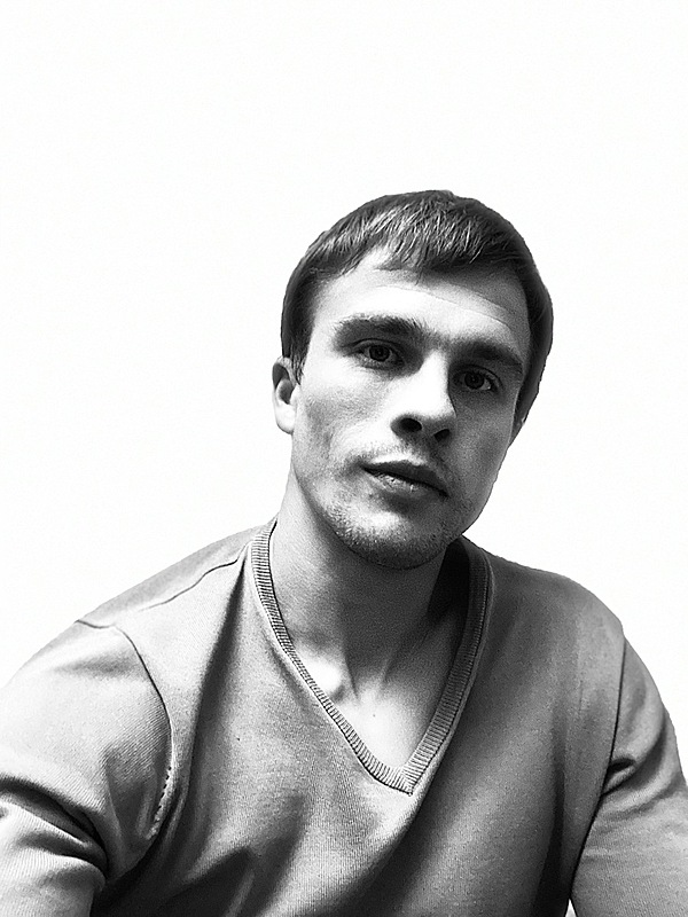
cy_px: 458
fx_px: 795
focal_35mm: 30
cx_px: 344
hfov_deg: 46.8
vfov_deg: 60.0
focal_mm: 2.71
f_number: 2.2
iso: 640
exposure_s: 1/14
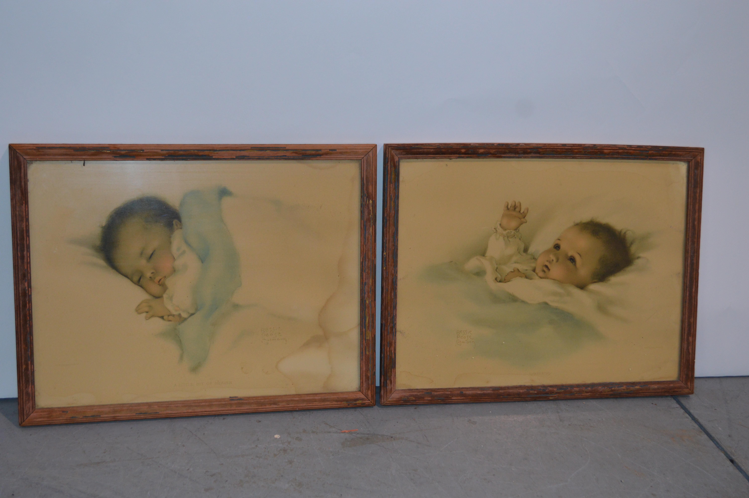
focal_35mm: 48
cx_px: 374
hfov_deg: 41.1
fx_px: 998
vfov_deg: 28.0
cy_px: 249
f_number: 4.8
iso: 640
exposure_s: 1/60
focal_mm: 32
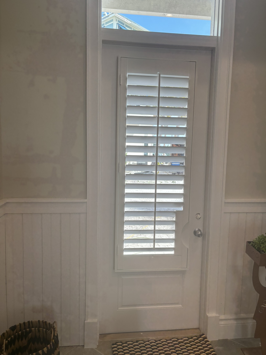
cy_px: 178
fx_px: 266
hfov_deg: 53.1
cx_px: 133
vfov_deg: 67.3
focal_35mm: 26
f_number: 1.6
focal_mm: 5.96
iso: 50
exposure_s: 1/156
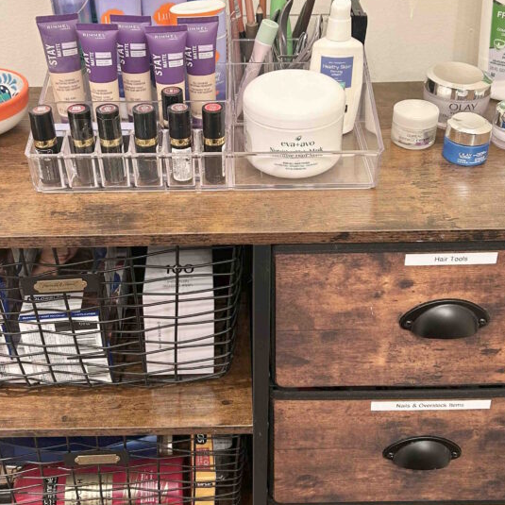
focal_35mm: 44
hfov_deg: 38.3
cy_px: 182
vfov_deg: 38.0
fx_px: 726
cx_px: 247
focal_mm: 5.7
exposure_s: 1/60
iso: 80
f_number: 1.5
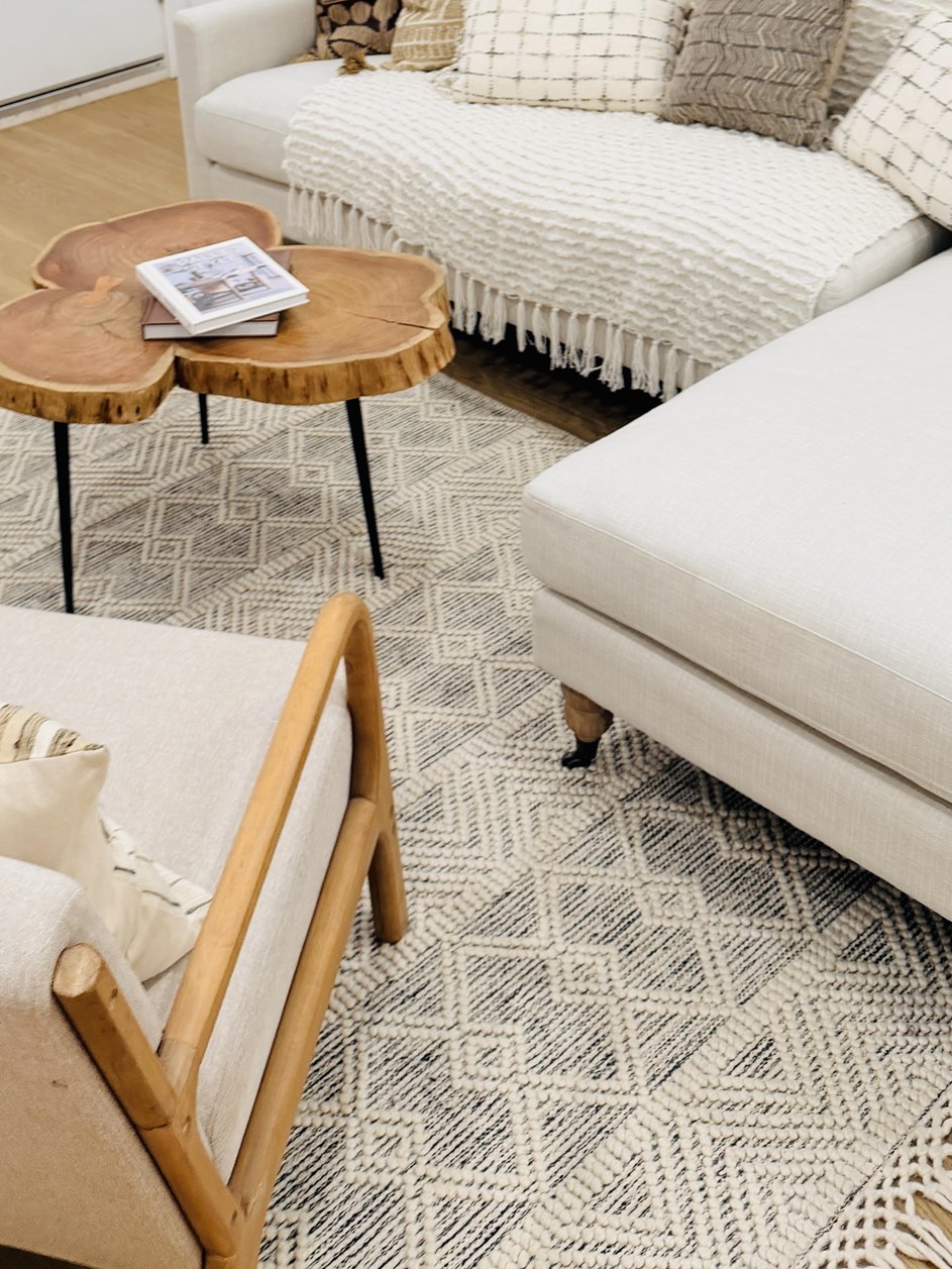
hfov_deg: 32.8
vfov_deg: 40.0
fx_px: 1613
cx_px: 372
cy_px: 146
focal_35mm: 44
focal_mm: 6.76
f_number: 1.78
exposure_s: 1/60
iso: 160
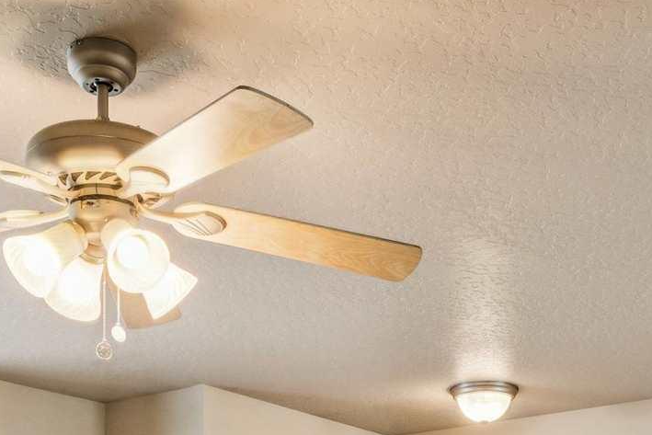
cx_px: 389
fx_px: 1240
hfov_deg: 29.4
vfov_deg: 17.5
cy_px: 688
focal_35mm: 68
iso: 400
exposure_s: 1/8
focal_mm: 15.8
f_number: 13
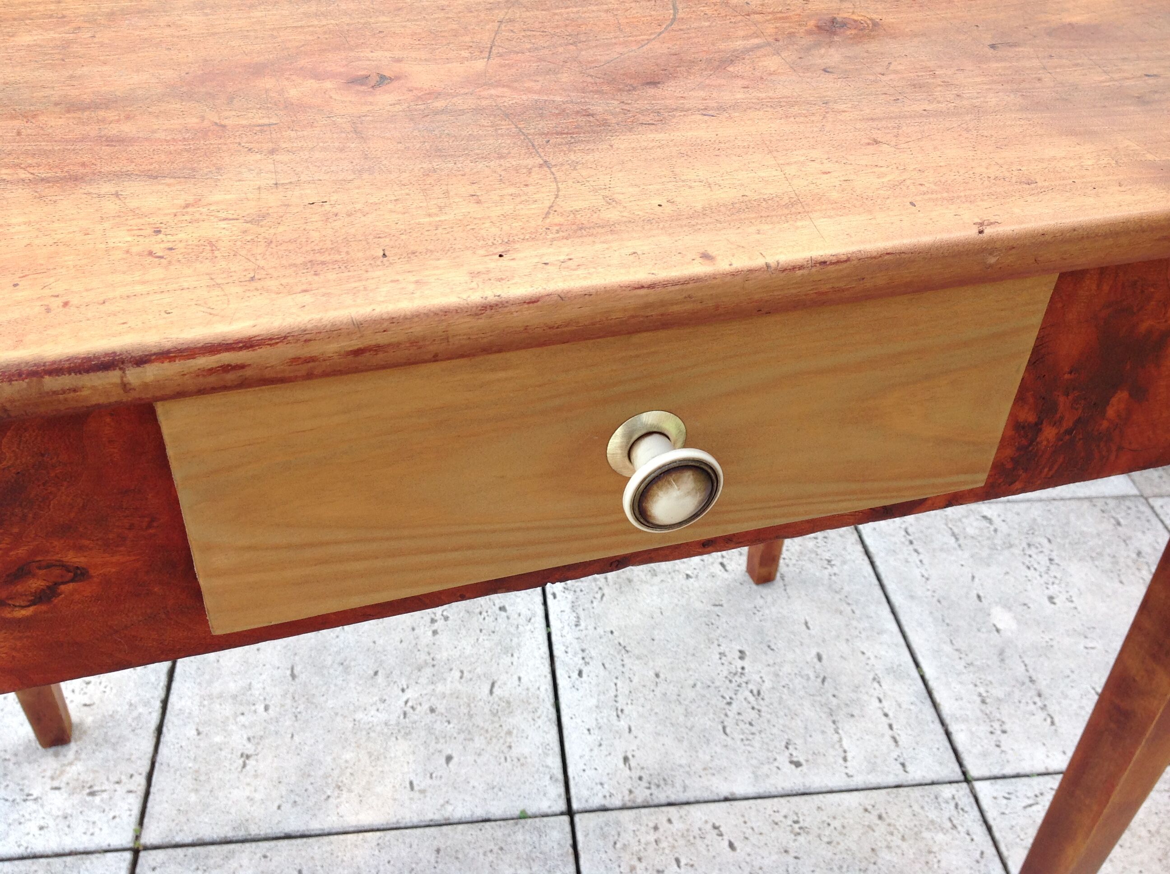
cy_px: 437
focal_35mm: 35
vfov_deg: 40.6
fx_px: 1181
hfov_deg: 52.7
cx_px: 585
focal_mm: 4.28
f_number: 2.4
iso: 50
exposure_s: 1/124
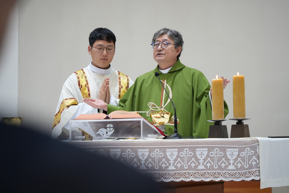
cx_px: 144
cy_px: 96
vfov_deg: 10.9
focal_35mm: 126
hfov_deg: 16.3
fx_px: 1011
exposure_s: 1/160
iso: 2500
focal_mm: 126
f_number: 5
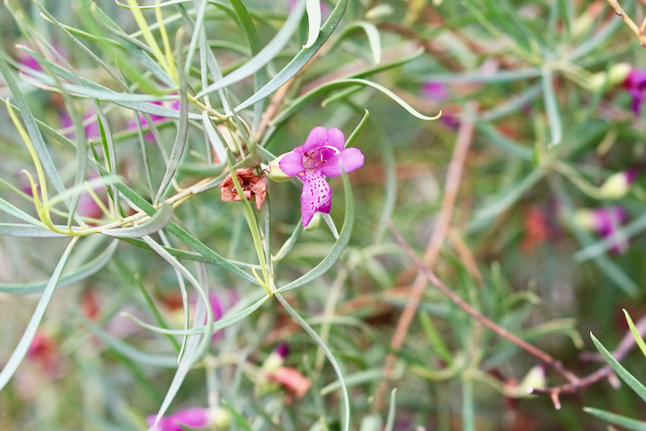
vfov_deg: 16.5
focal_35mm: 83
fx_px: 1490
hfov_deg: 24.2
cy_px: 193
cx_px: 494
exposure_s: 1/80
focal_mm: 35
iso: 250
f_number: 2.8
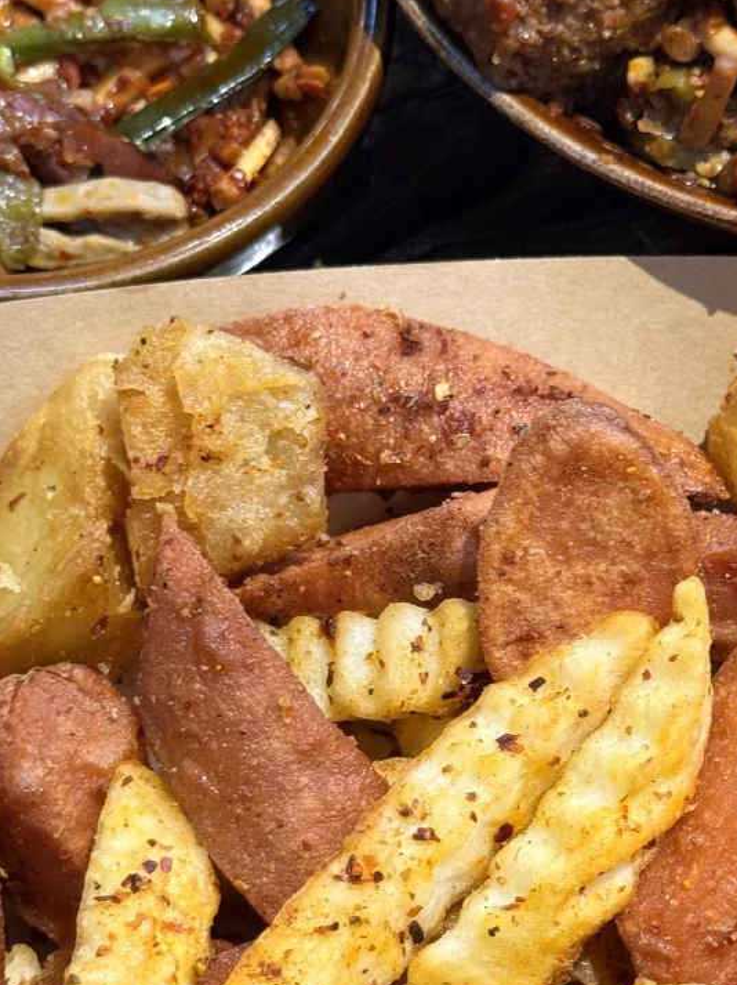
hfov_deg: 15.2
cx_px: 545
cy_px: 673
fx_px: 2756
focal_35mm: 97
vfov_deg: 20.2
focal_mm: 6.76
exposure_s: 1/50
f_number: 1.78
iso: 80
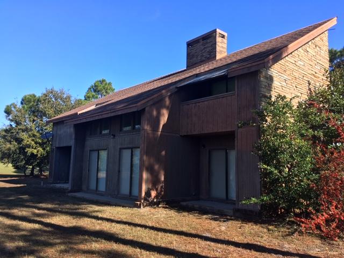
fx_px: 288
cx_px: 172
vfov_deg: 48.2
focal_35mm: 29
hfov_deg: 61.7
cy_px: 129
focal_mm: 4.15
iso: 25
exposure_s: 1/596
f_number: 2.2
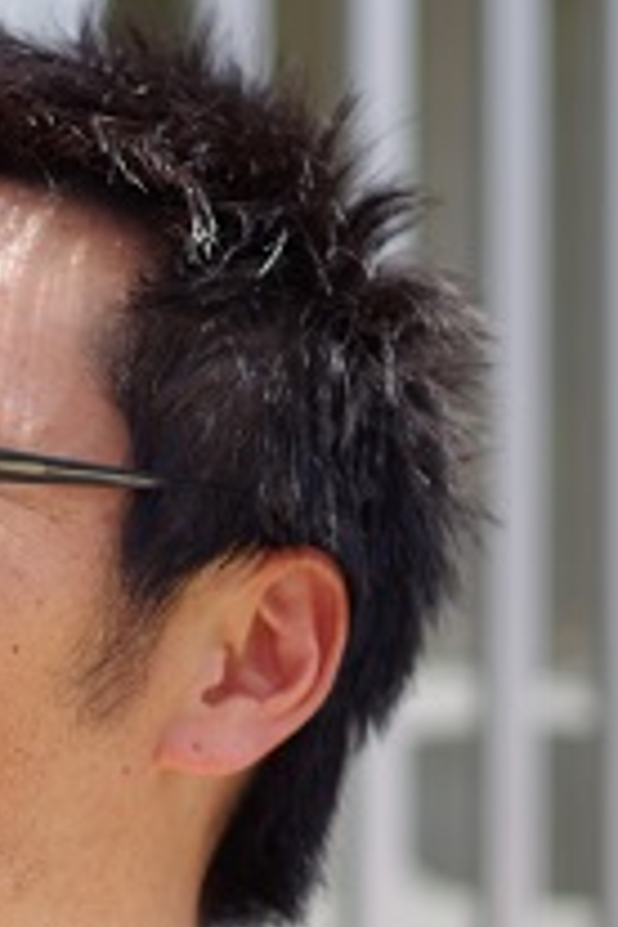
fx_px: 4145
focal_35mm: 161
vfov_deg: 12.8
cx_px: -99
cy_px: 551
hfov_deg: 8.4
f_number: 2.4
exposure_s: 1/800
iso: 100
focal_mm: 35
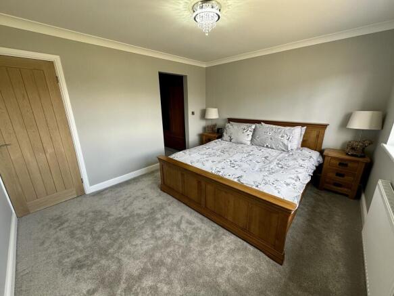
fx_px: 159
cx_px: 197
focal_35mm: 14
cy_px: 148
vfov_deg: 85.7
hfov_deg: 102.1
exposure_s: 1/99
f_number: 2.2
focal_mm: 2.22
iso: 80
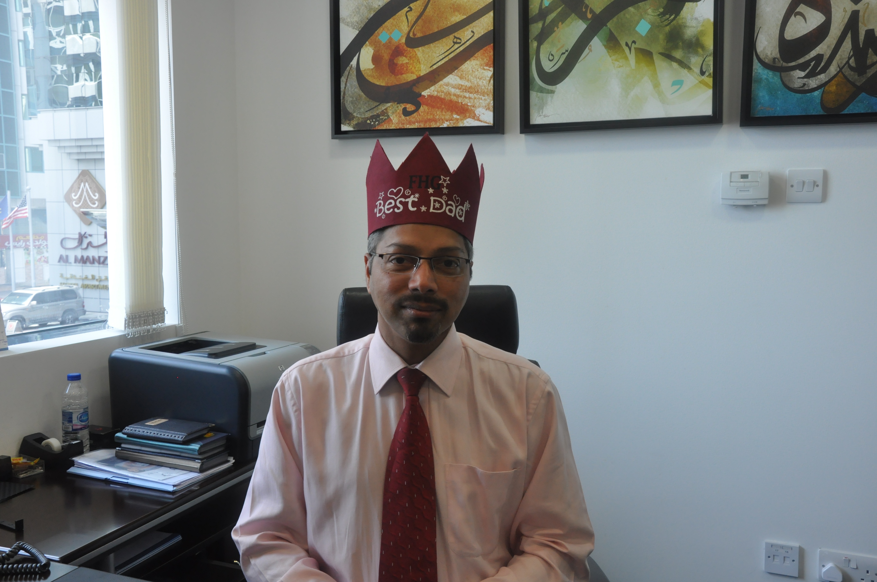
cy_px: 291
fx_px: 876
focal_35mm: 36
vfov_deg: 36.8
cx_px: 438
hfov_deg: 53.2
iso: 800
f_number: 8
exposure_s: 1/60
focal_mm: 24
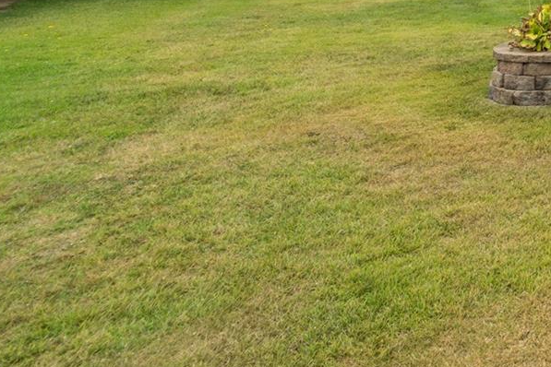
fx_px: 735
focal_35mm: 48
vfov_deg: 22.9
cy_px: -179
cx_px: 936
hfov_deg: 24.2
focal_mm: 14
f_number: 4.5
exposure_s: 1/8000
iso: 500
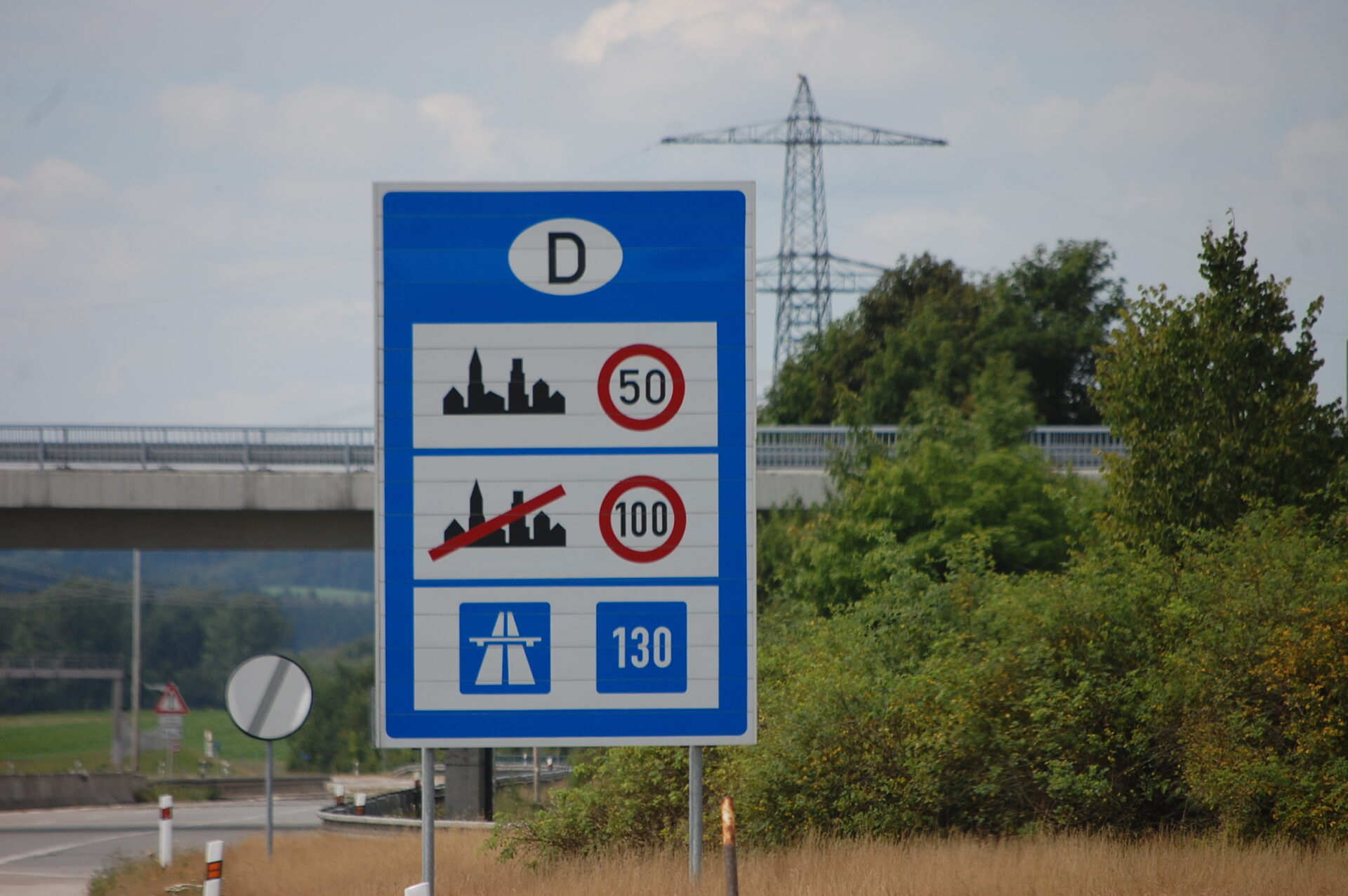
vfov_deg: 4.6
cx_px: 674
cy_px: 448
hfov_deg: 6.9
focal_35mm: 300
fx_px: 11224
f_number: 6.3
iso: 200
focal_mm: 200
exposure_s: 1/640
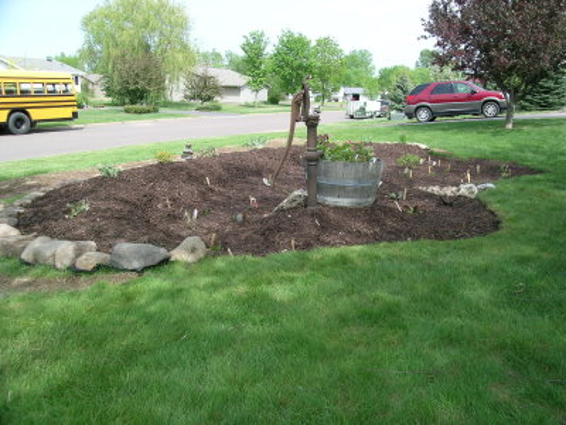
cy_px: 212
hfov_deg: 63.4
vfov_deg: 49.7
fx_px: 458
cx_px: 283
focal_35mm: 28
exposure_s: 1/174
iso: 50
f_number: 5
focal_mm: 5.8
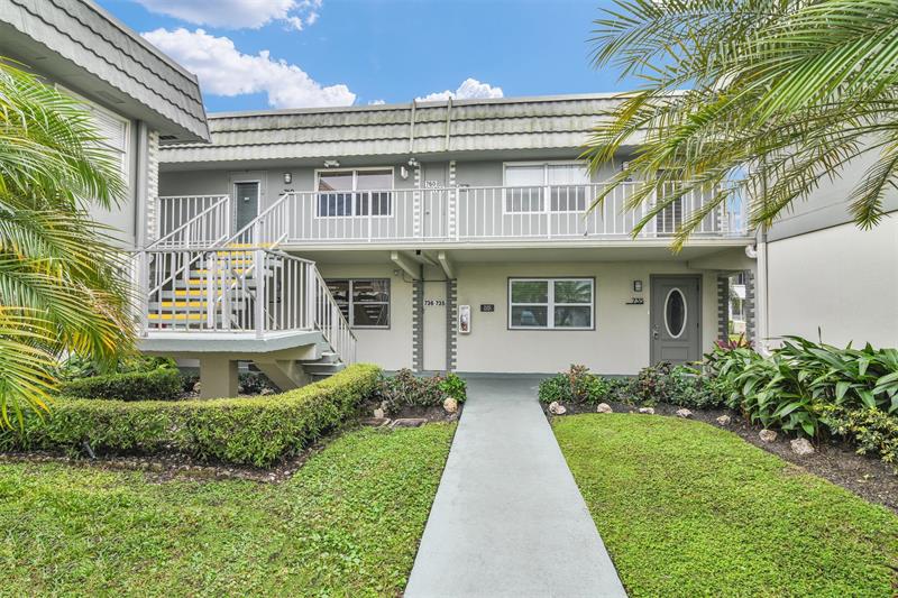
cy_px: 299
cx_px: 449
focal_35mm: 16
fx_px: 399
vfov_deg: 73.7
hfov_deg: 96.7
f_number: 11
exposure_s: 1/60
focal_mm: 16
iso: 200
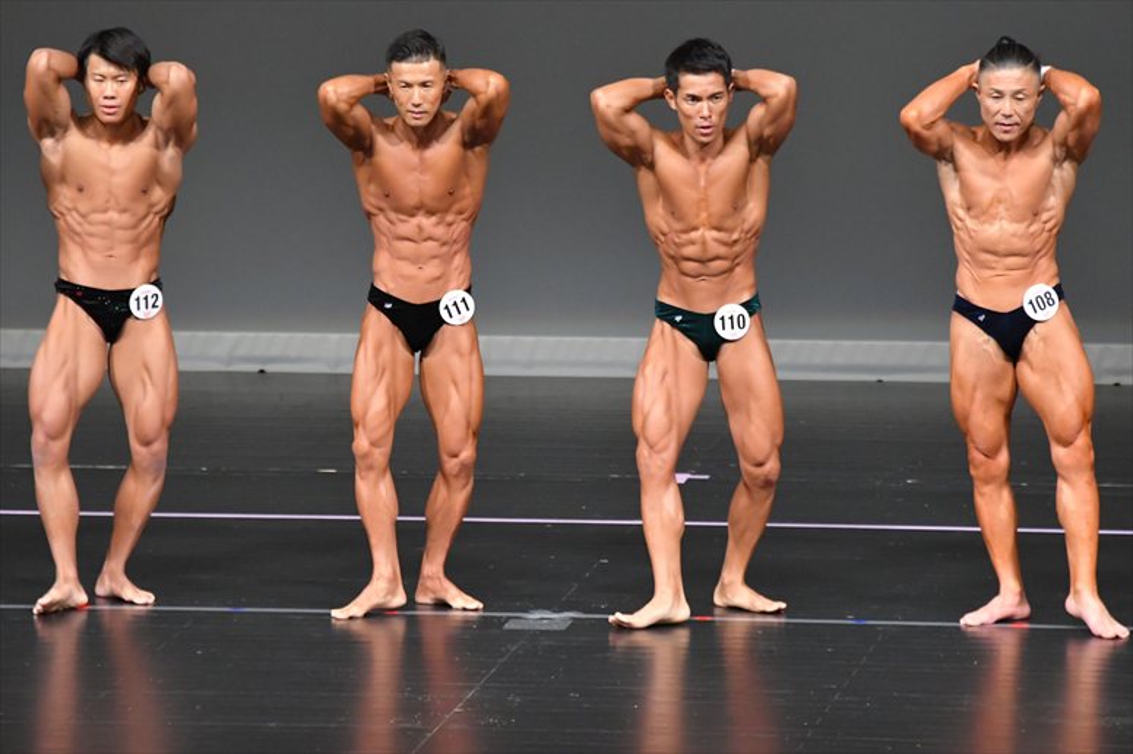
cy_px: 377
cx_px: 566
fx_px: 9909
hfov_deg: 6.5
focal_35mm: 315
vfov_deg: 4.4
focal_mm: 210
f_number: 5.6
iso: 5000
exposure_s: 1/400
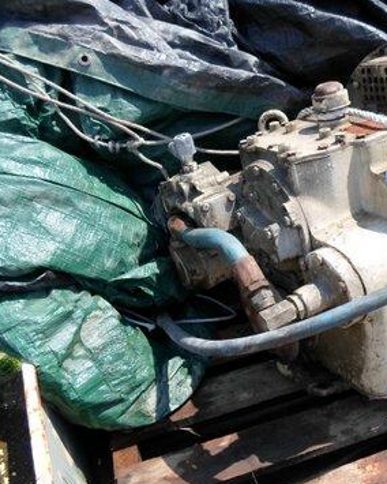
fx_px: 472
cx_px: 293
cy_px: 244
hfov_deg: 43.1
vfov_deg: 54.2
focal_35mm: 33
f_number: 2.5
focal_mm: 4.5
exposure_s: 1/750
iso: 80
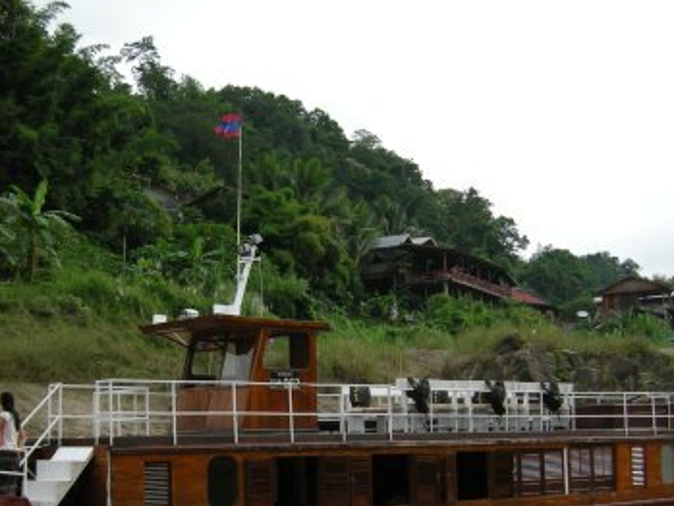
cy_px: 440
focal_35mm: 66
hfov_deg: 29.4
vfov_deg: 21.8
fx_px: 1286
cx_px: 323
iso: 64
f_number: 2.7
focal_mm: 7.5
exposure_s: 1/384
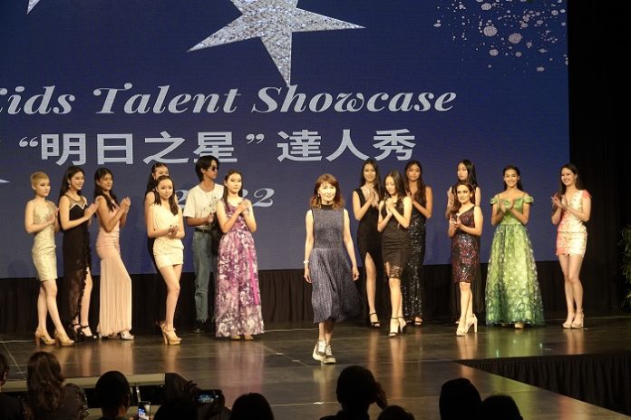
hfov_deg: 21.5
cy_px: 210
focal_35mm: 95
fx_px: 1664
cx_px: 316
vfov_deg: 14.4
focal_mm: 34.68
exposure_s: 1/100
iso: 500
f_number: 3.5
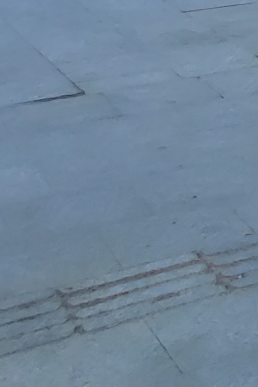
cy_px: -291
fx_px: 904
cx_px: 895
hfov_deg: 9.5
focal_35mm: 84
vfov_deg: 19.1
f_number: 2.2
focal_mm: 2.25
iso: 100
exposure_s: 1/131
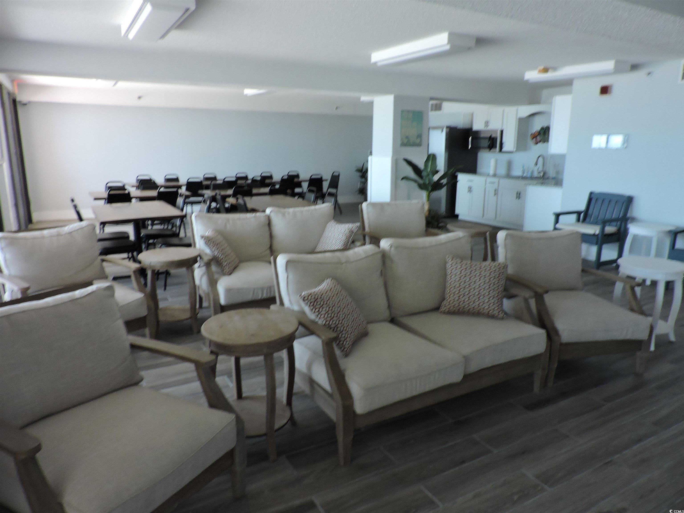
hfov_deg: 71.6
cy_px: 256
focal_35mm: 24
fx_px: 474
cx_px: 342
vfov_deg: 56.8
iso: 400
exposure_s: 1/13
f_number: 3
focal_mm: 4.3
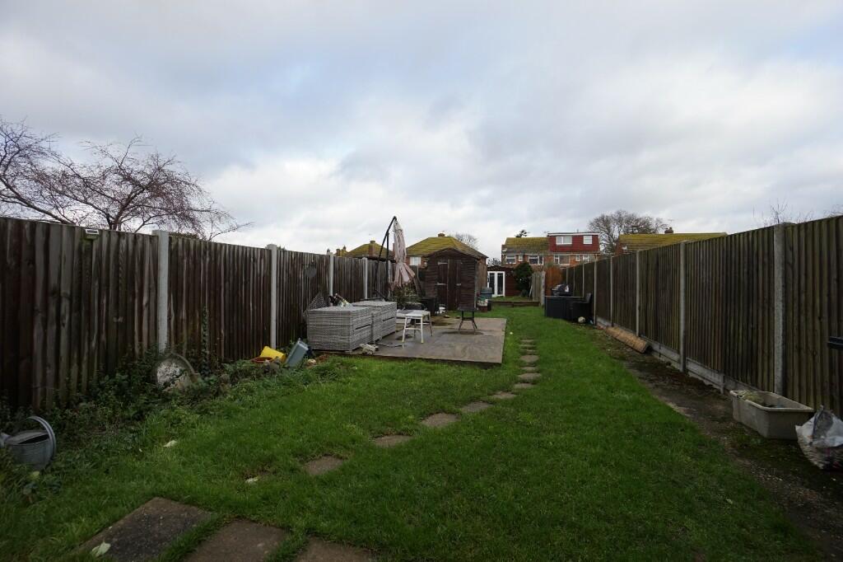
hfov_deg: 100.4
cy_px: 281
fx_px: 351
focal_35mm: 15
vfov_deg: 77.3
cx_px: 422
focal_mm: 10
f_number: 6.3
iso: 100
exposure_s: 1/80
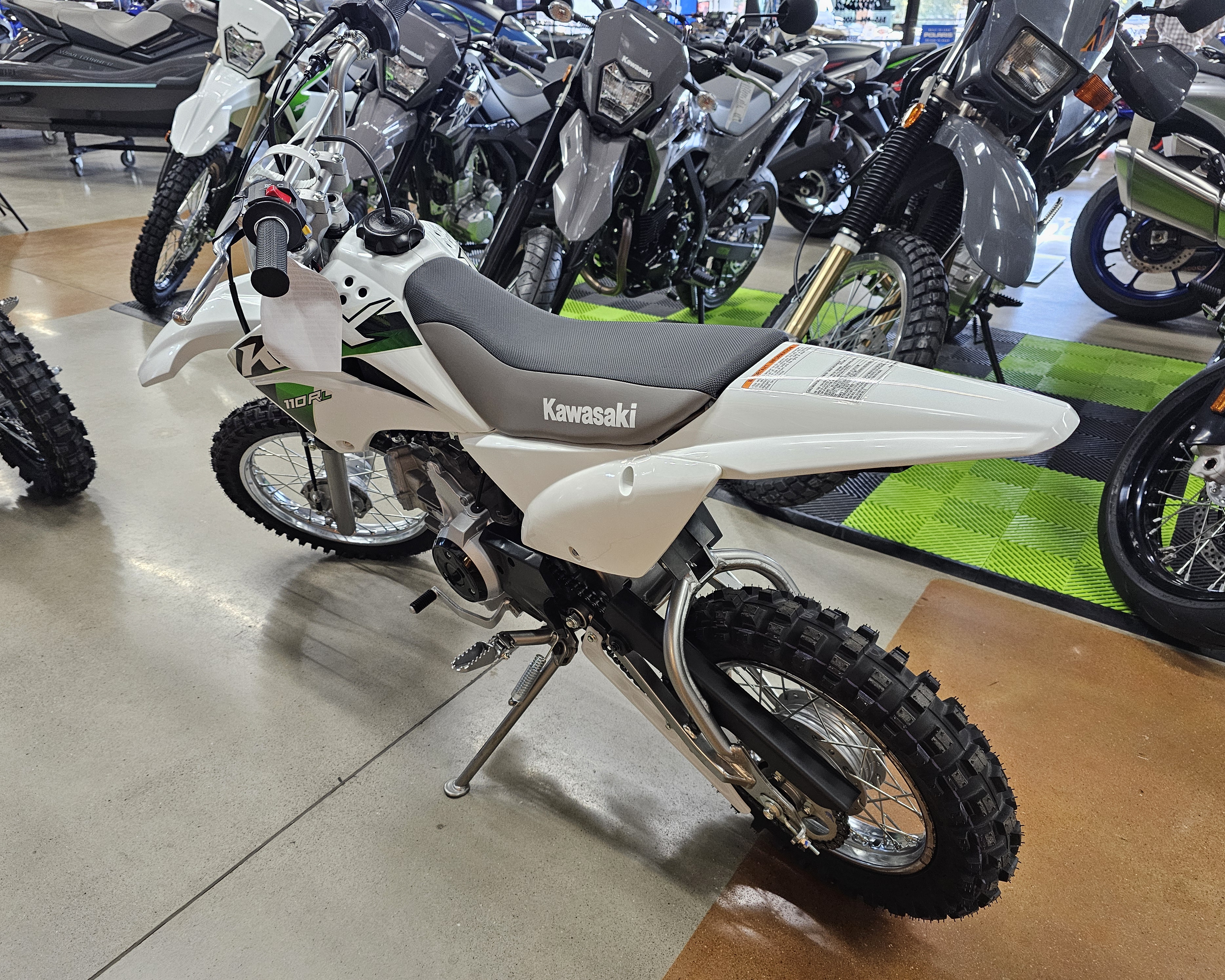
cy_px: 490
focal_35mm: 24
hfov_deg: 70.3
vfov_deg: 58.8
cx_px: 592
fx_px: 870
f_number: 1.7
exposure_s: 1/120
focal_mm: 6.3
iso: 500
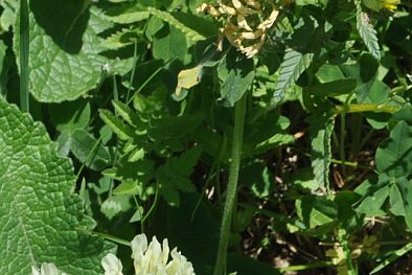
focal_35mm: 371
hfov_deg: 5.6
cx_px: 95
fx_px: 4243
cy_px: 384
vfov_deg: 3.7
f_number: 14
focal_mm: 75
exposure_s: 1/125
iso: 200
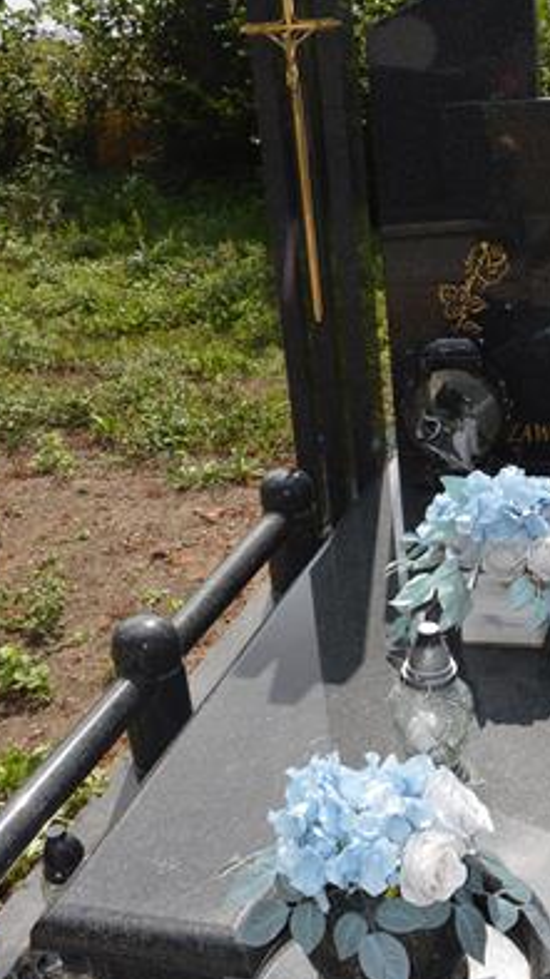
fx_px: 1193
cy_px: 618
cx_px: 418
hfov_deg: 25.6
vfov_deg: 44.2
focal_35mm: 46
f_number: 9
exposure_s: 1/200
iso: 100
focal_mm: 18
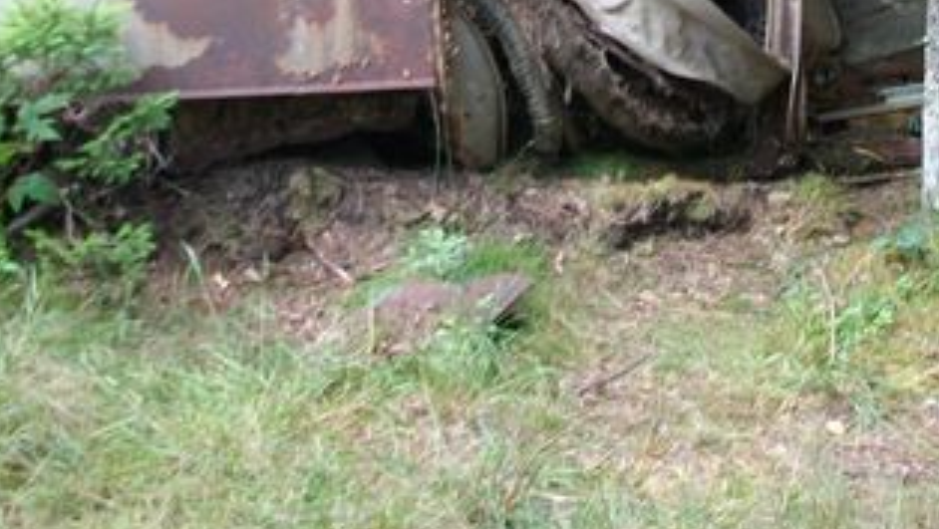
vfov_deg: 16.3
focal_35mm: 71
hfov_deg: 29.4
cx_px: 658
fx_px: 1769
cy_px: -123
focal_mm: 5.7
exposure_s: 1/60.2
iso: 80
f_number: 2.9
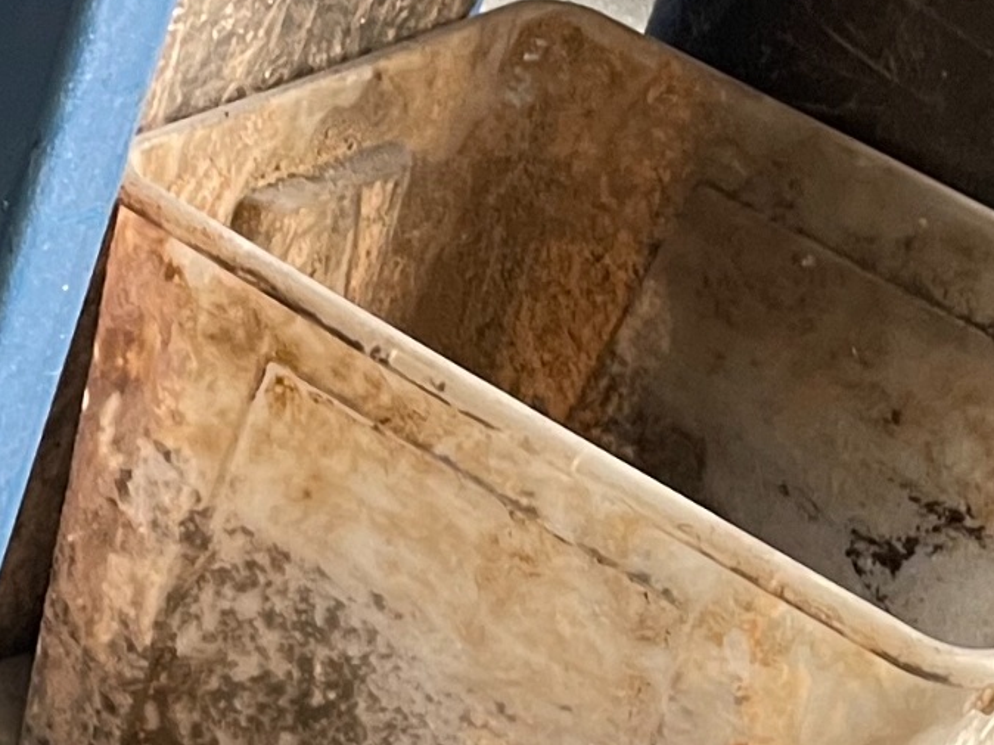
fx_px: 3617
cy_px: 1123
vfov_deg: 11.3
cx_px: -993
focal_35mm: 126
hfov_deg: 13.4
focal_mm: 5.1
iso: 125
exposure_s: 1/71
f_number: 1.6
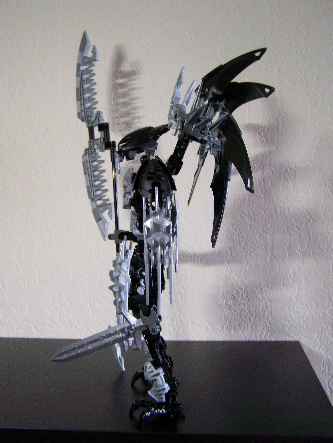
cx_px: 166
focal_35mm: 38
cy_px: 222
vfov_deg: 48.9
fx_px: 487
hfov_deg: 37.8
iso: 160
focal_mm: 6.3
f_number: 2.8
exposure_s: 1/15
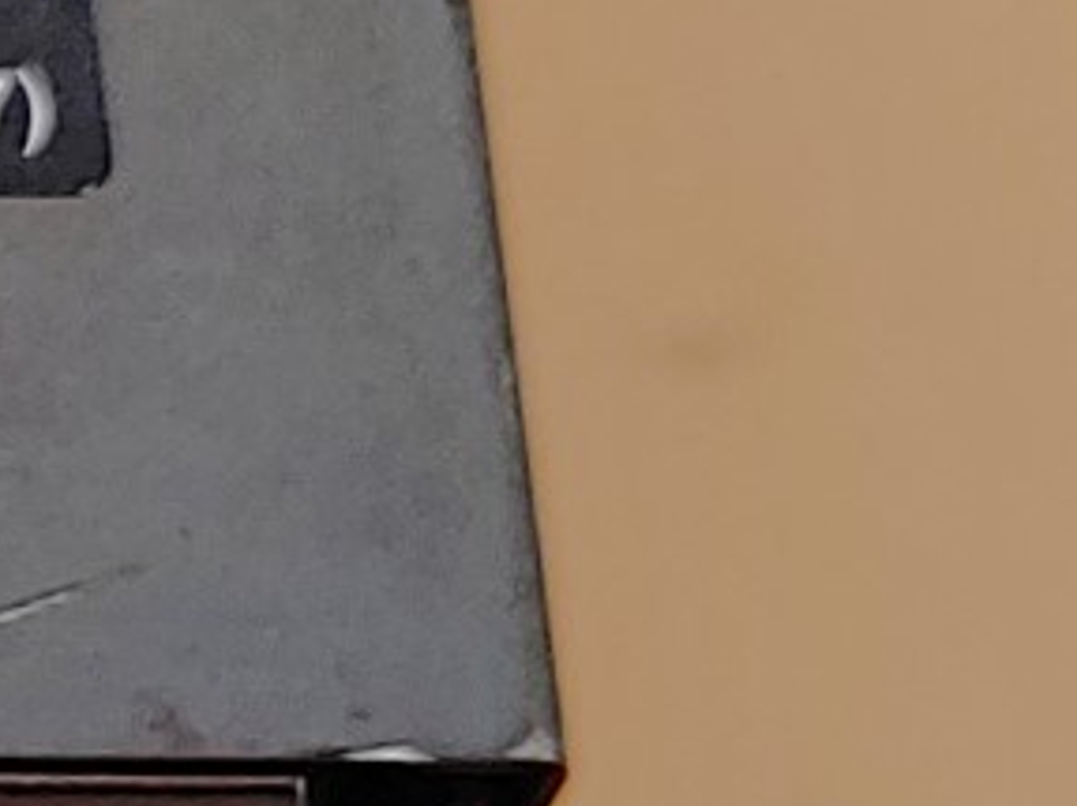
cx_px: -1580
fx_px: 6407
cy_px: 1083
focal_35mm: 206
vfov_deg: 7.1
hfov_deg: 8.7
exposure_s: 1/123
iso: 50
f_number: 1.8
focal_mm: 4.36
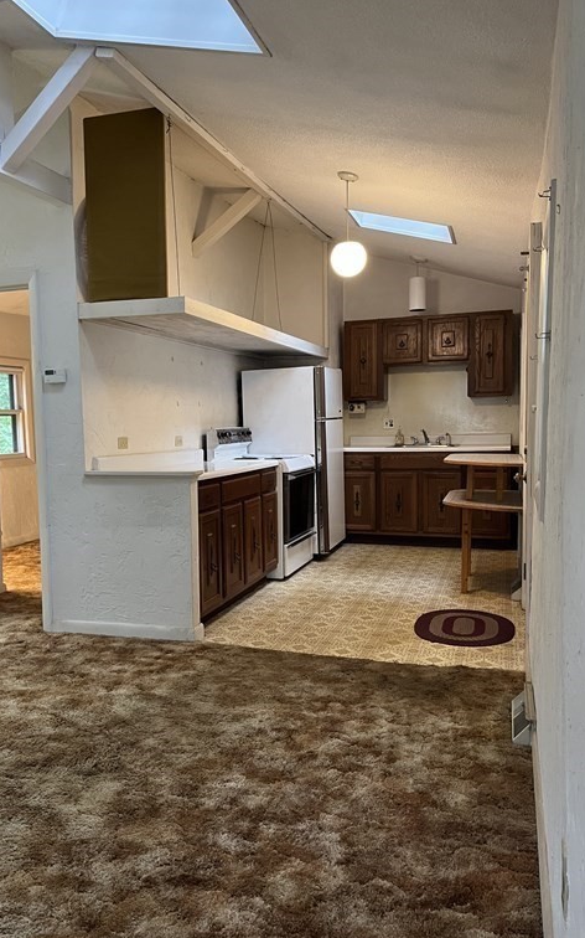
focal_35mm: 28
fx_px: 715
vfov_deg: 66.5
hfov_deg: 44.3
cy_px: 474
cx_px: 234
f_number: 1.6
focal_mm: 5.1
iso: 400
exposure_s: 1/60
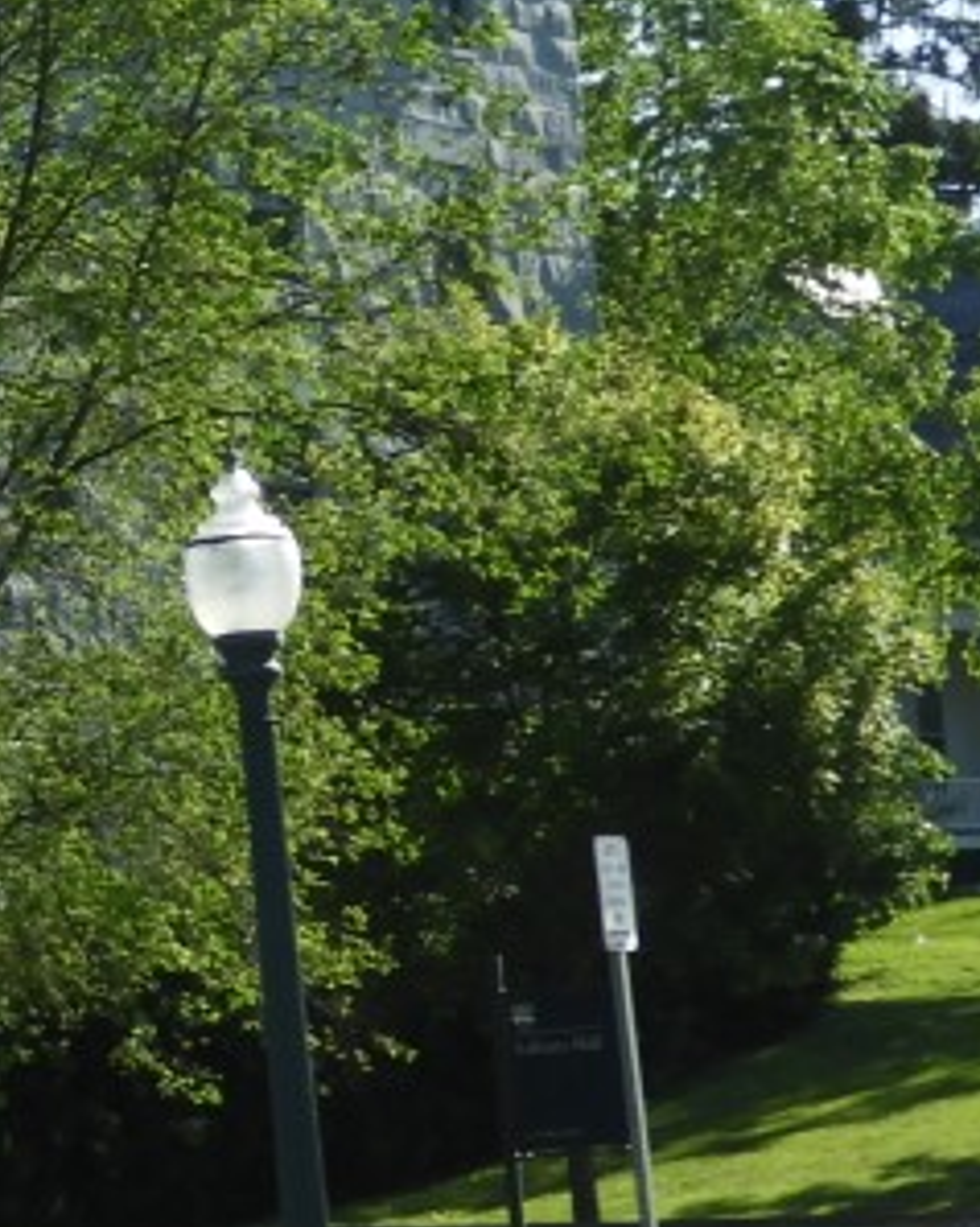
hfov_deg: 6.2
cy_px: -45
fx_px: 8565
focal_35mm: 236
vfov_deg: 8.1
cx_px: -1585
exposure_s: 1/640
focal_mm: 9
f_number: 4
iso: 100
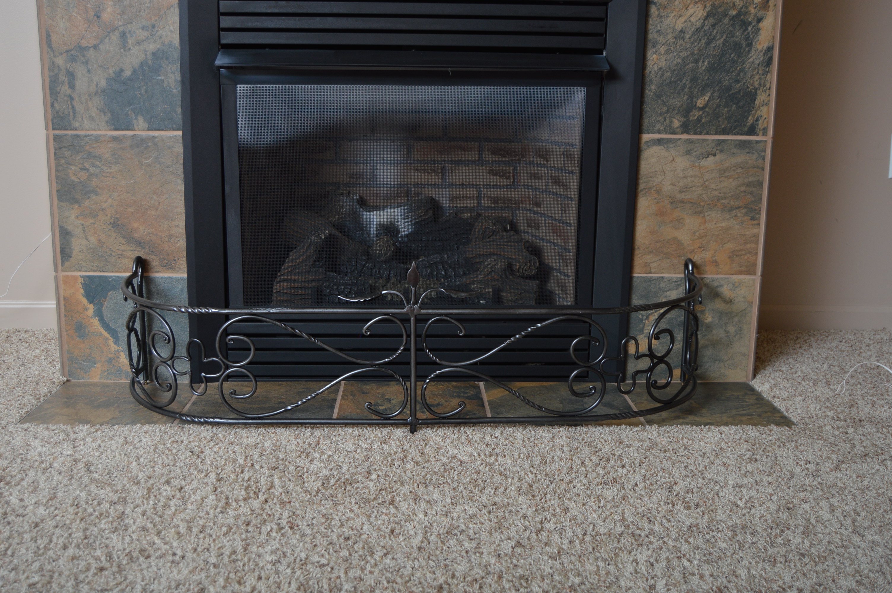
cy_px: 296
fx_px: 891
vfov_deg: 36.8
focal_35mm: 36
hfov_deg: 53.2
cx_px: 446
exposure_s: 1/200
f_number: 3.8
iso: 200
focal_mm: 24
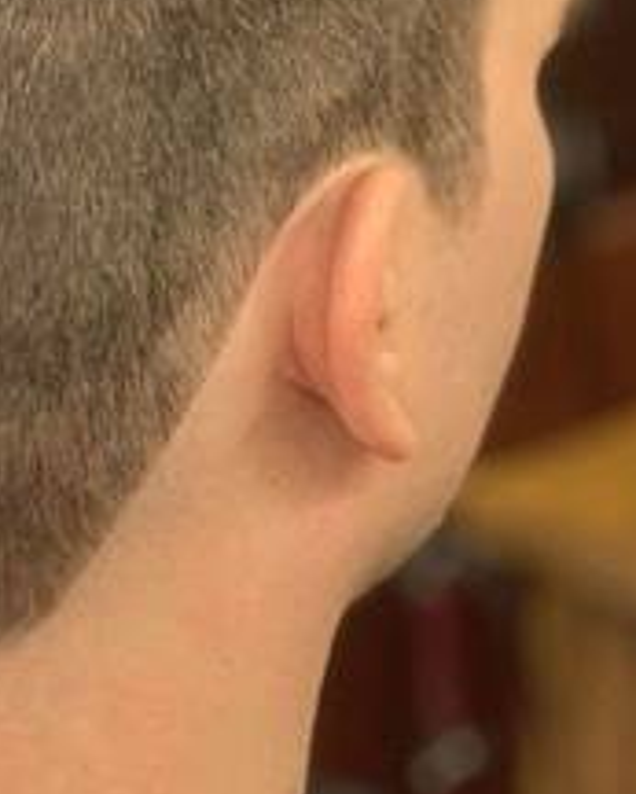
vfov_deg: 13.6
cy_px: 132
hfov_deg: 10.8
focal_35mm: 141
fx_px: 3315
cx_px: -85
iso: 160
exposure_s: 1/50
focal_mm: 6
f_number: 2.4
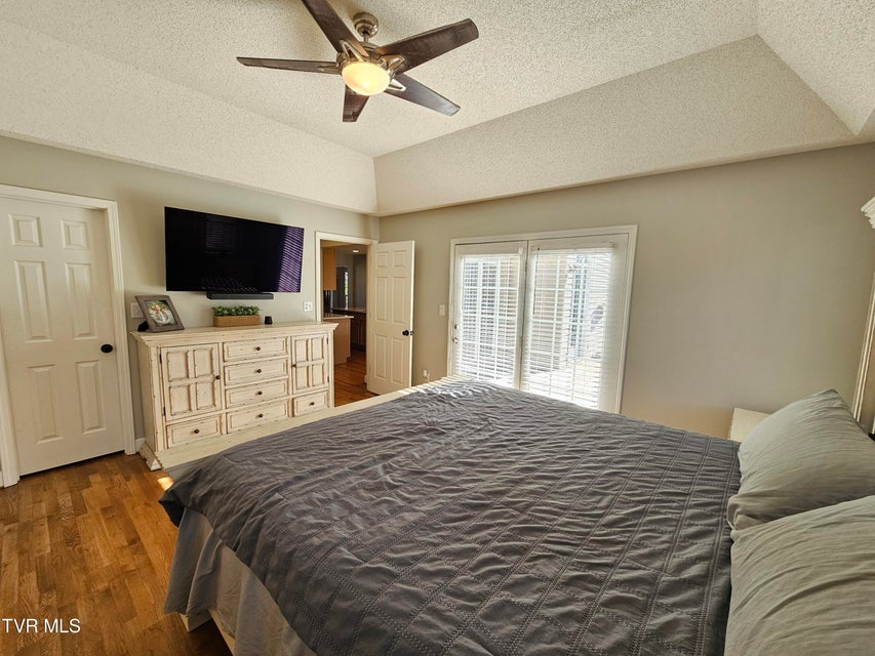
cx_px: 438
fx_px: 329
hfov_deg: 106.2
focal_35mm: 13
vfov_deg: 89.9
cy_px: 328
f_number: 2.2
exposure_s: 1/207
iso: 100
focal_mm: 2.2
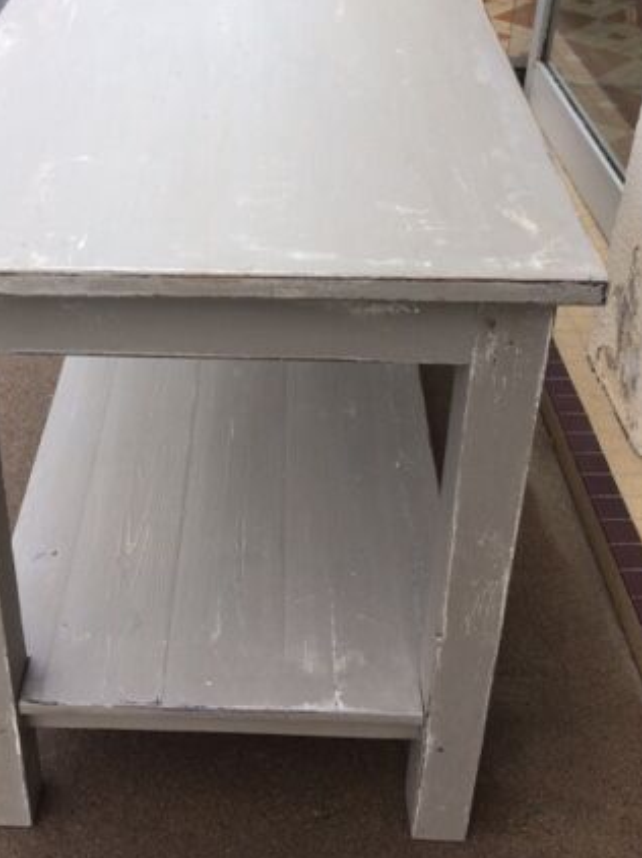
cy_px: 283
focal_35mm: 44
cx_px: 217
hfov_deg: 32.6
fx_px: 1089
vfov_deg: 42.4
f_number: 2.2
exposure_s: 1/258
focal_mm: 4.15
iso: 32
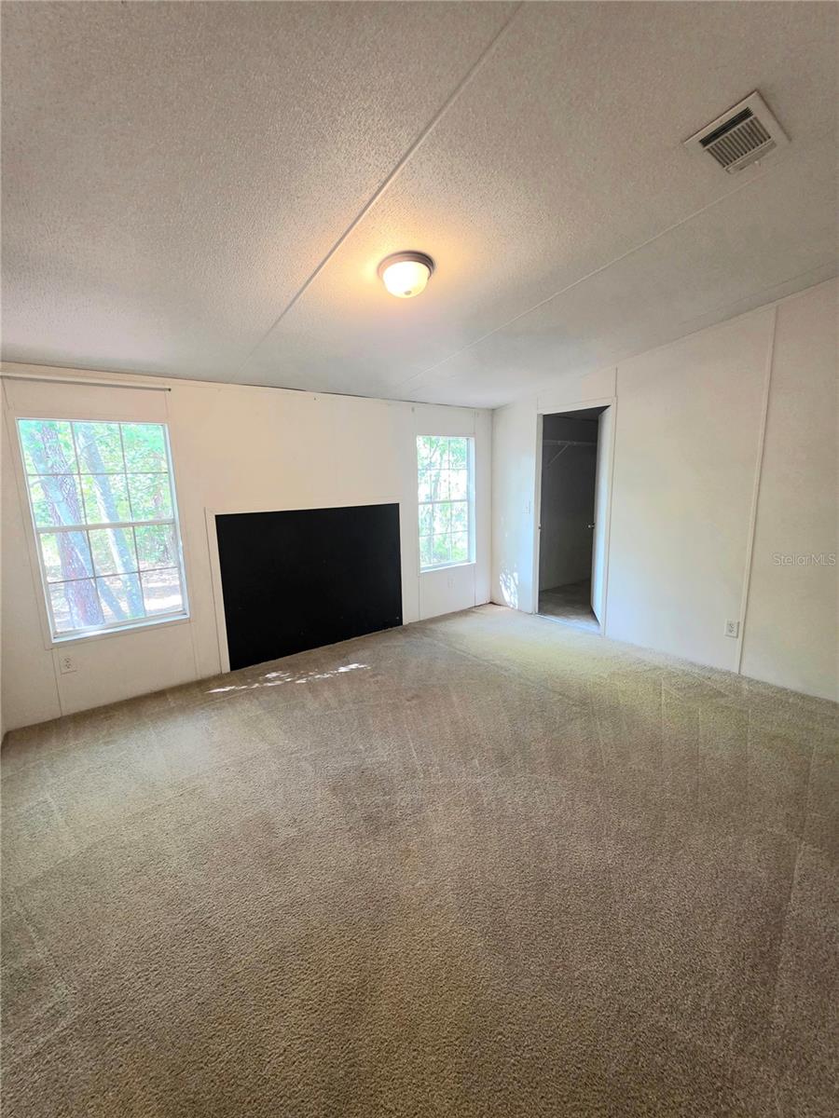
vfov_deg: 106.2
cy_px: 559
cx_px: 420
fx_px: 420
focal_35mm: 13
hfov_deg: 89.9
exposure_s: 1/60.2
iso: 640
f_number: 1.9
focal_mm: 2.2
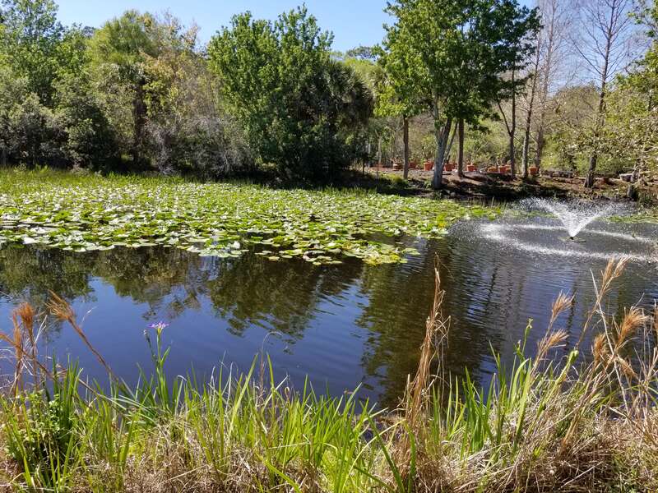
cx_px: 329
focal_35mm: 26
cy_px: 246
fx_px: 494
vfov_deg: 53.1
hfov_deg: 67.3
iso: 50
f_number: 1.7
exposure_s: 1/1456
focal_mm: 4.25
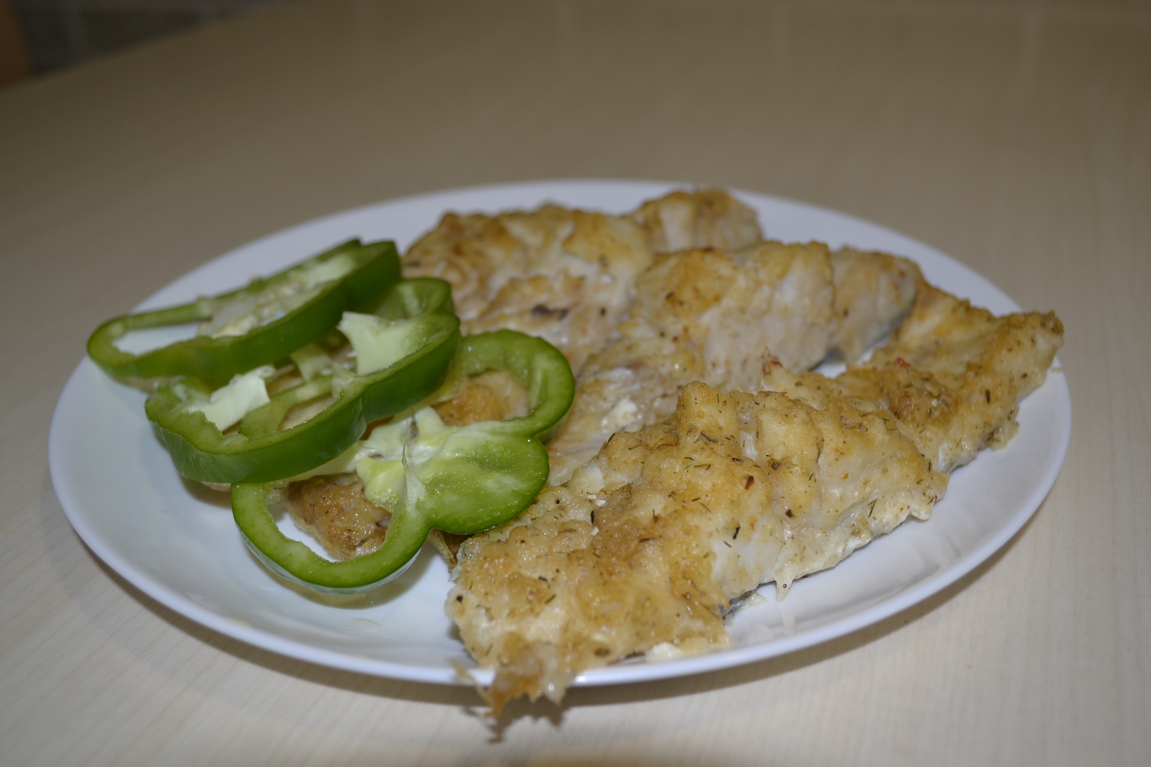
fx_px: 1055
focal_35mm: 33
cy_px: 384
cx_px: 576
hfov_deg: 57.2
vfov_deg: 40.0
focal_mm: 22
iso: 125
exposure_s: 1/30
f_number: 4
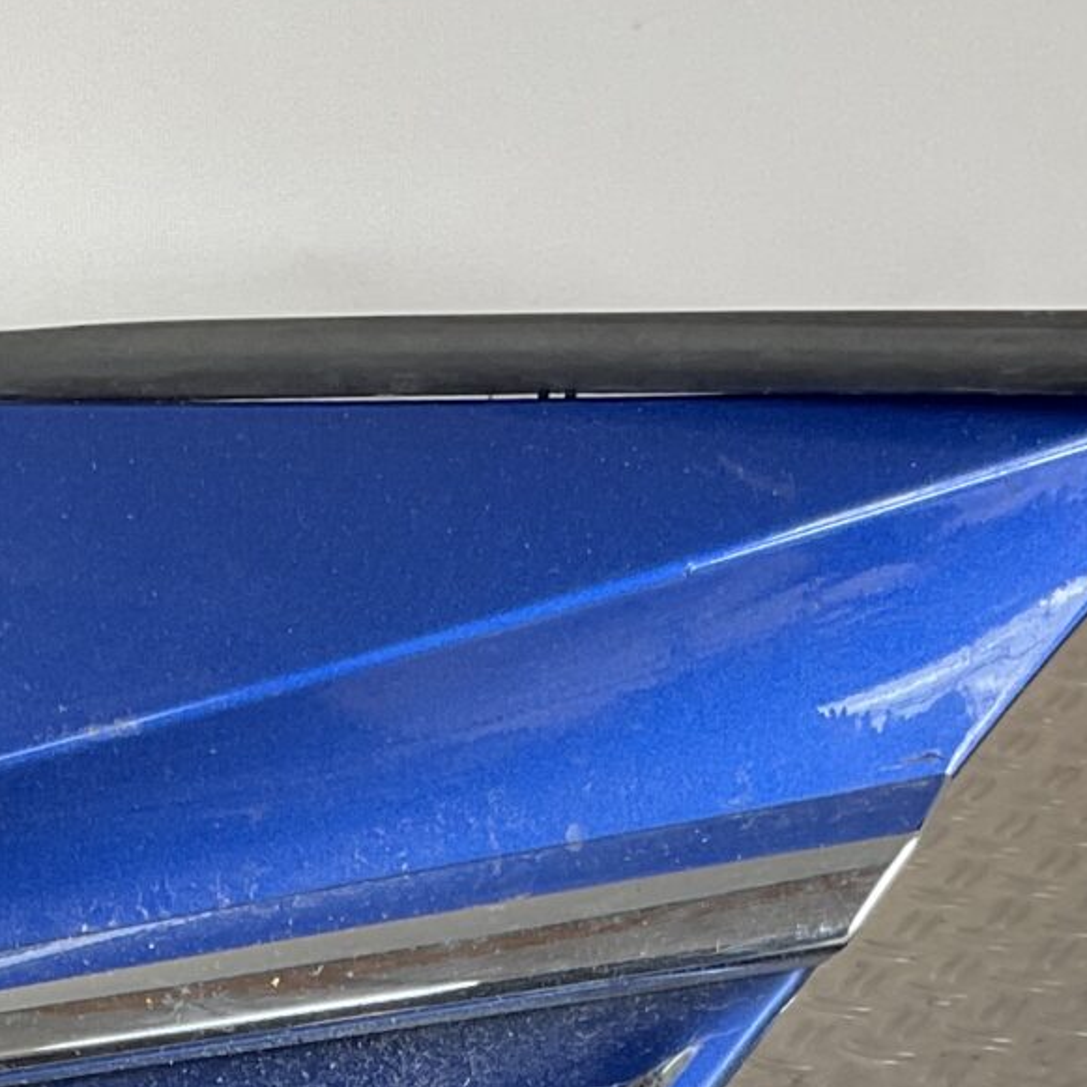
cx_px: 563
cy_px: 1626
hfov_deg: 15.4
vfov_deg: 14.4
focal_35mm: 113
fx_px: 4015
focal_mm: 3
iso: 32
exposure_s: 1/100
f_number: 1.8
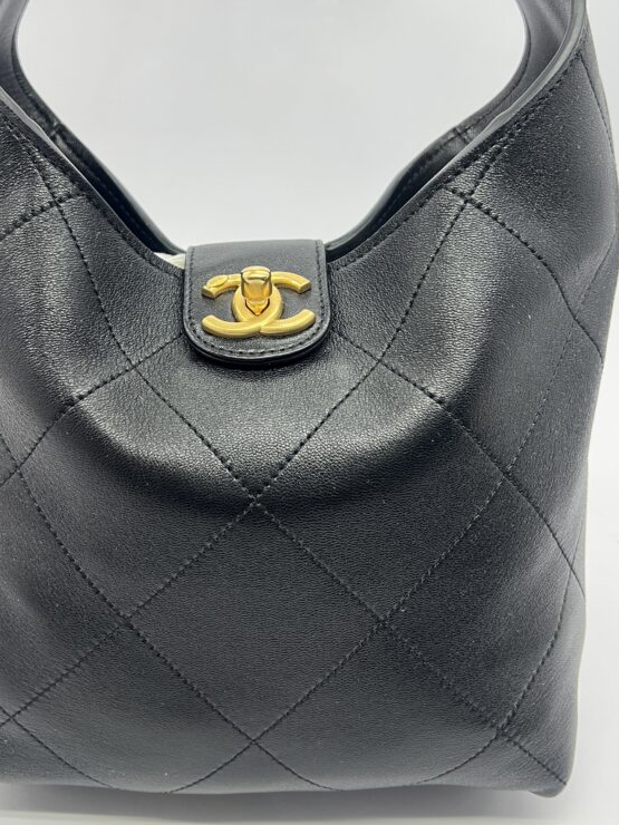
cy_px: 328
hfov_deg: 39.6
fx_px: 858
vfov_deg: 51.0
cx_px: 269
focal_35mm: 36
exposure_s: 1/50
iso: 64
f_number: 1.5
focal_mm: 5.7
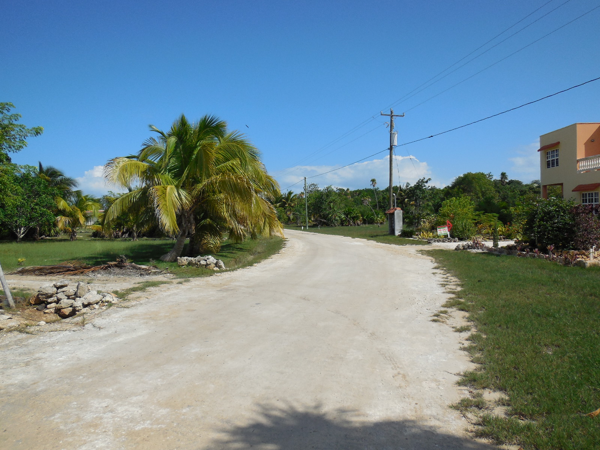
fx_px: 433
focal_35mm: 25
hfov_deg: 69.4
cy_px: 225
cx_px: 300
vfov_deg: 54.9
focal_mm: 4.5
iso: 125
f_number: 6.2
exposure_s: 1/800
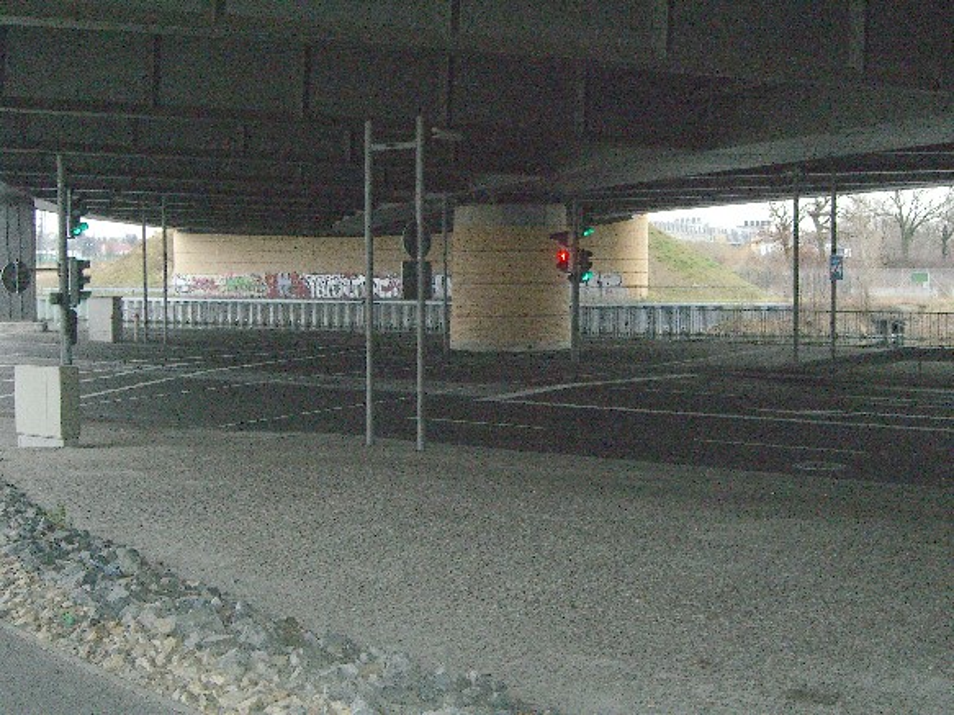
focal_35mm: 57
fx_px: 1571
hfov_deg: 33.8
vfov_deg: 25.7
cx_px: 477
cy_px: 358
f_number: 3.6
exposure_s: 1/60
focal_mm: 11.8
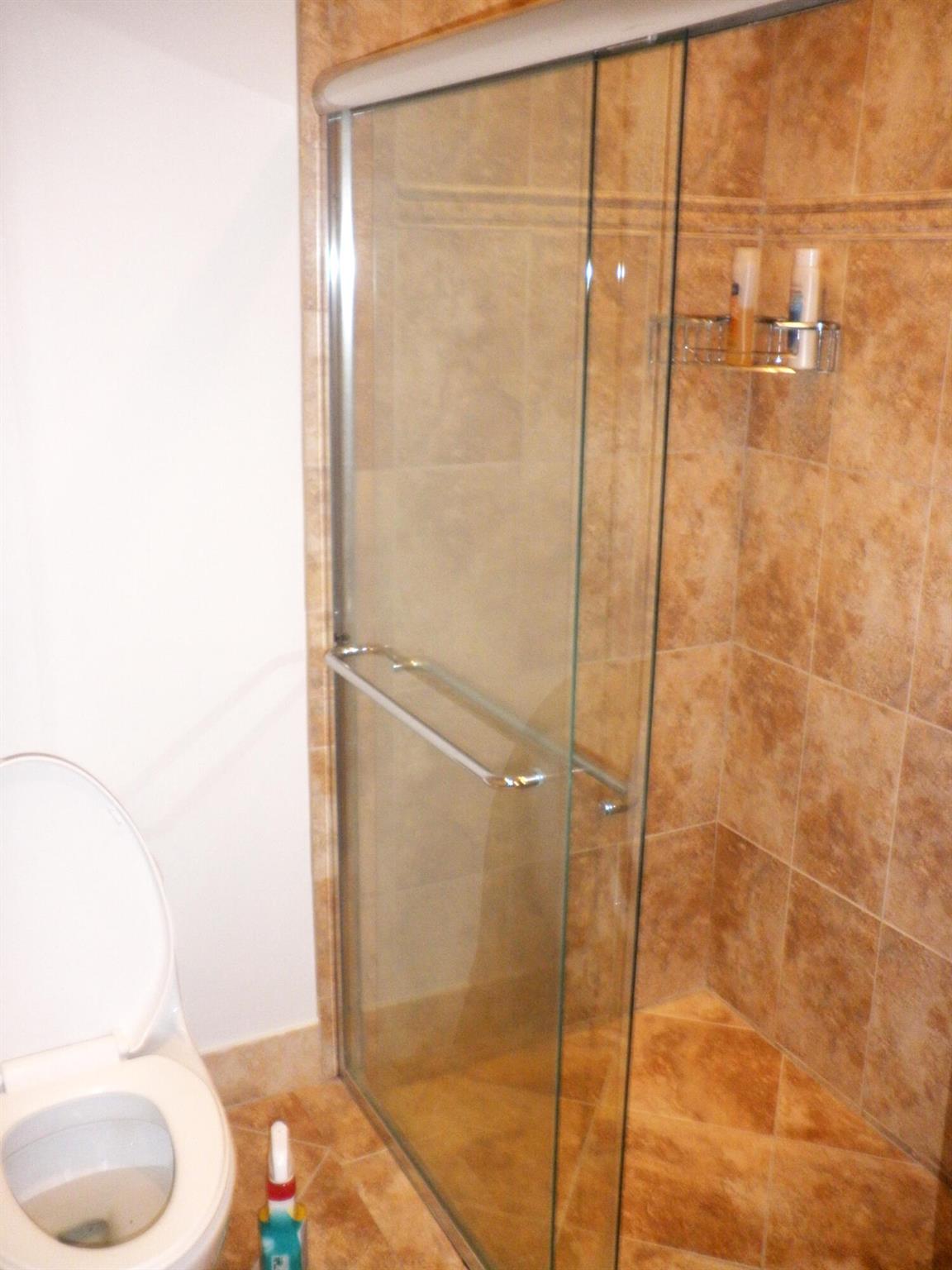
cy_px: 635
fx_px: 1320
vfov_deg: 51.4
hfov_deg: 39.7
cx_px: 476
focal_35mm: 36
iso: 160
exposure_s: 1/30
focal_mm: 6.3
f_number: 3.5
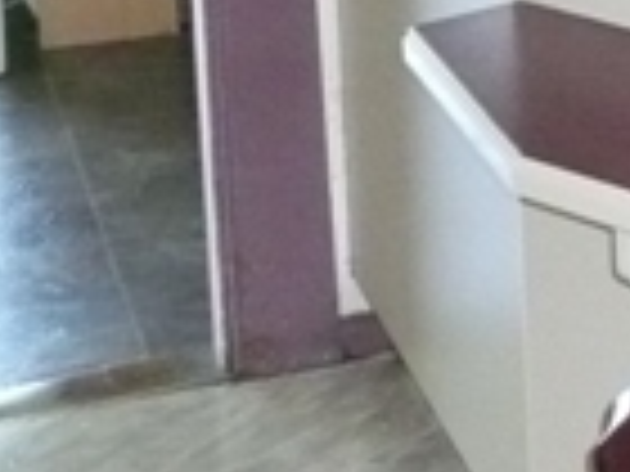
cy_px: -427
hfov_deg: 10.4
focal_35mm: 160
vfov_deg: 8.8
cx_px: 1602
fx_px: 2912
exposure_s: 1/30
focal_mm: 4.6
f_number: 3.3
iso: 500
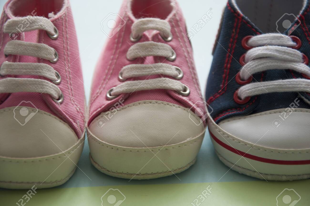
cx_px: 155
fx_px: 1354
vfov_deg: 8.7
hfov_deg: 13.1
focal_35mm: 158
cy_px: 103
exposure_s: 1/2
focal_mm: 105
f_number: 5.6
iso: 100
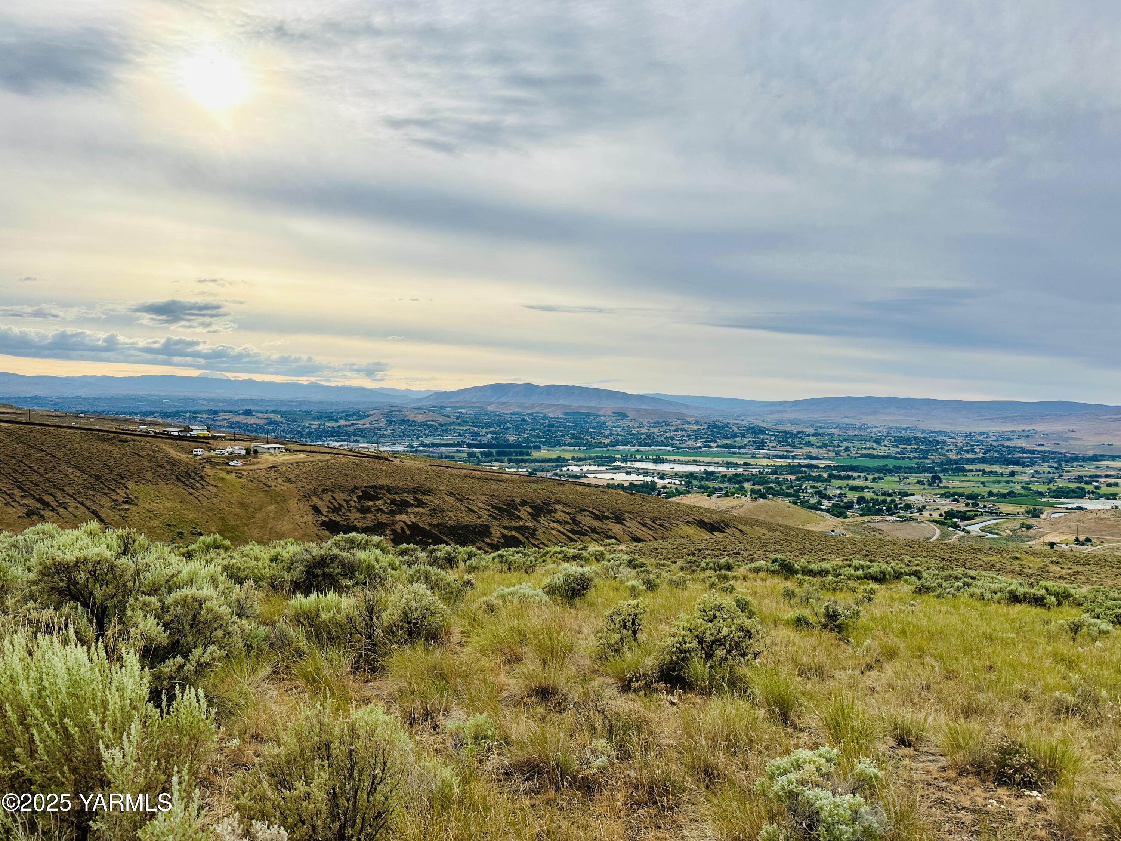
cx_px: 560
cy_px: 420
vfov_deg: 56.8
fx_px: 777
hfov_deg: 71.6
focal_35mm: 24
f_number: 1.78
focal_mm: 6.86
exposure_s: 1/5525
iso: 80
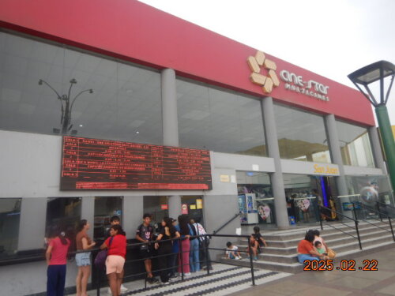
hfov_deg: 71.6
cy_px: 148
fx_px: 274
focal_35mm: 24
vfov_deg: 56.8
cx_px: 198
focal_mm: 4.3
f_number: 2.8
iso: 125
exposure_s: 1/250
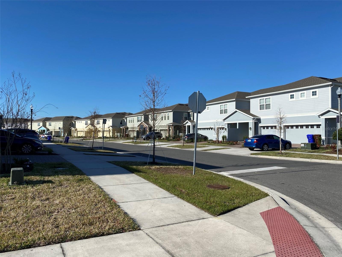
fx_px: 257
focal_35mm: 26
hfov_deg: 67.3
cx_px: 171
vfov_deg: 53.1
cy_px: 128
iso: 32
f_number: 1.8
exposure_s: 1/3846
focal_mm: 4.25
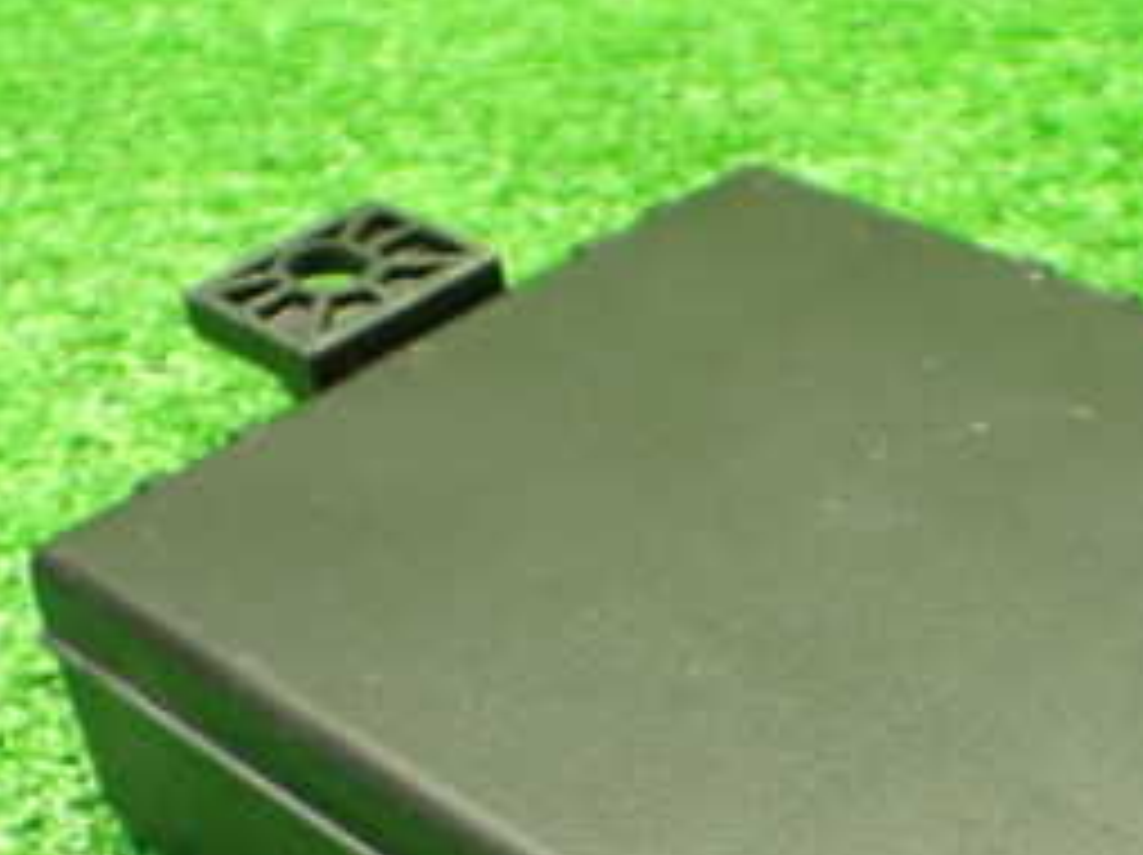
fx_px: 2342
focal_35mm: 71
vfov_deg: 20.2
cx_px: 760
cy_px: 788
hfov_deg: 27.3
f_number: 2.3
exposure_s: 1/60
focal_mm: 5.4
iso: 800
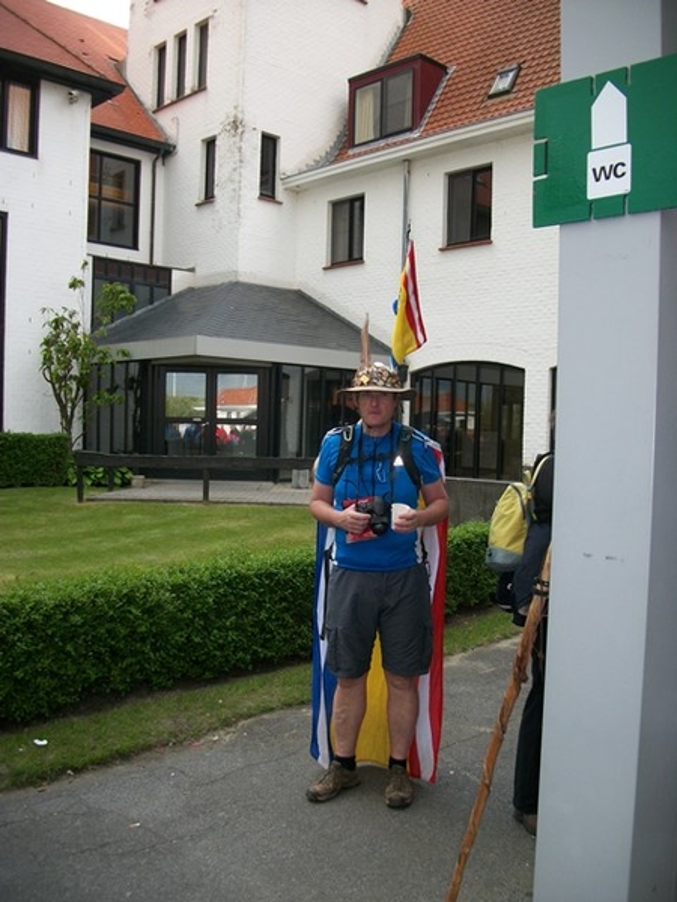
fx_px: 834
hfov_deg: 44.2
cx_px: 338
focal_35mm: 32
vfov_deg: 56.8
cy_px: 451
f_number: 2.9
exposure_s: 1/320
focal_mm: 5.7
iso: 80
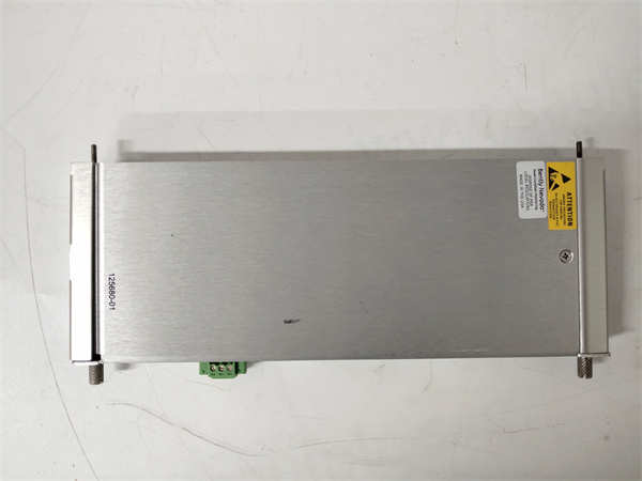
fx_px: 482
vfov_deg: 53.1
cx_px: 321
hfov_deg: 67.3
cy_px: 240
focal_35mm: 26
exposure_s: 1/50
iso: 479
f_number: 2
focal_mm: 3.87
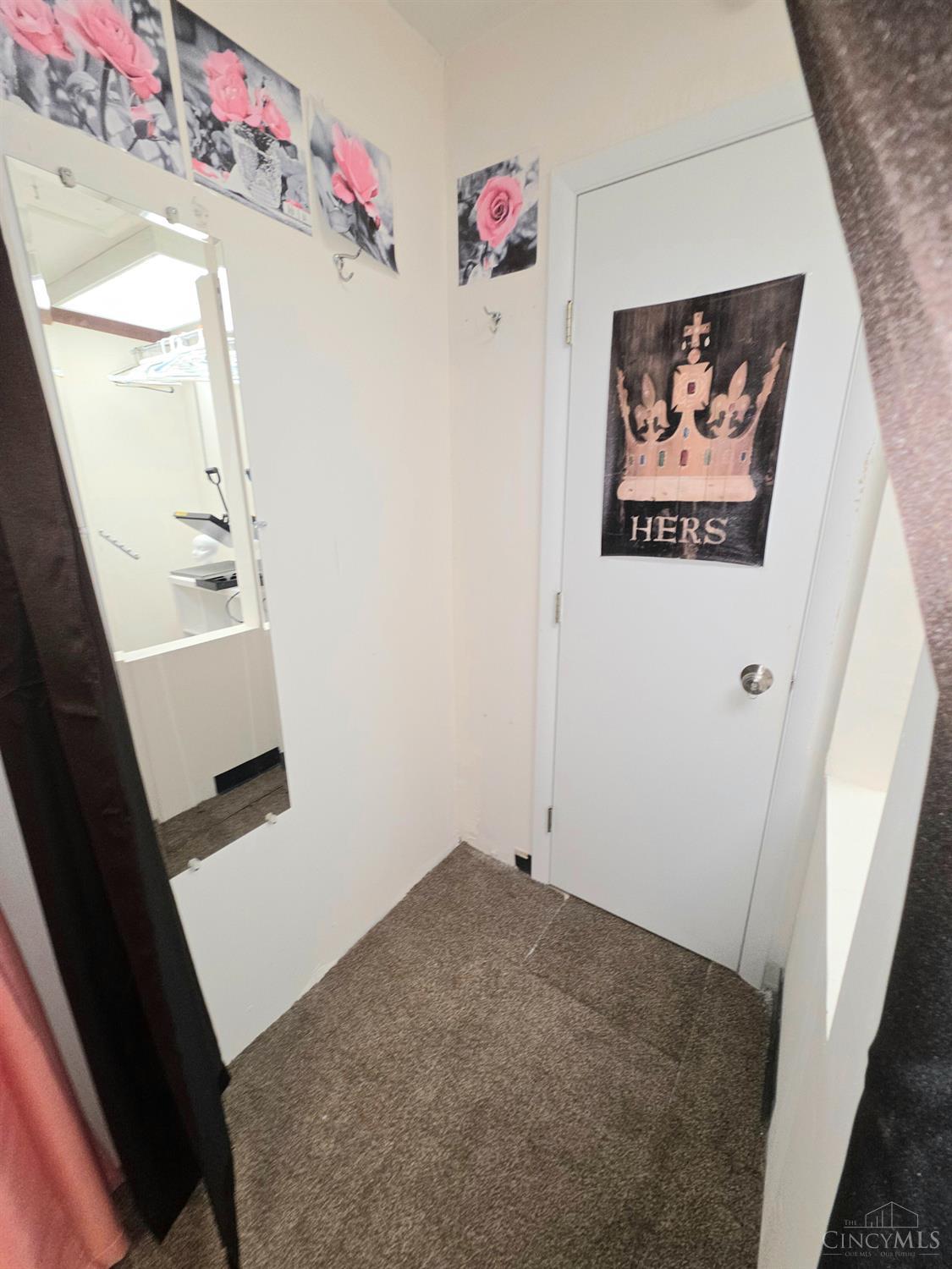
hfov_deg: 89.9
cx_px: 476
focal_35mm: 13
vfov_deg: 106.2
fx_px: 477
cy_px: 634
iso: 80
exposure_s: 1/60.2
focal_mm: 2.2
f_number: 1.9
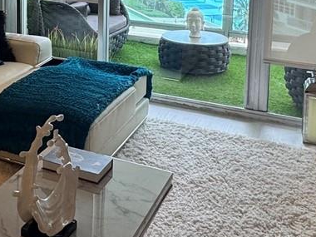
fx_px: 539
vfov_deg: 23.4
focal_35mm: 59
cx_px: 9
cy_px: -17
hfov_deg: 30.6
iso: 40
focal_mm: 2.22
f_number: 2.2
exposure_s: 1/202
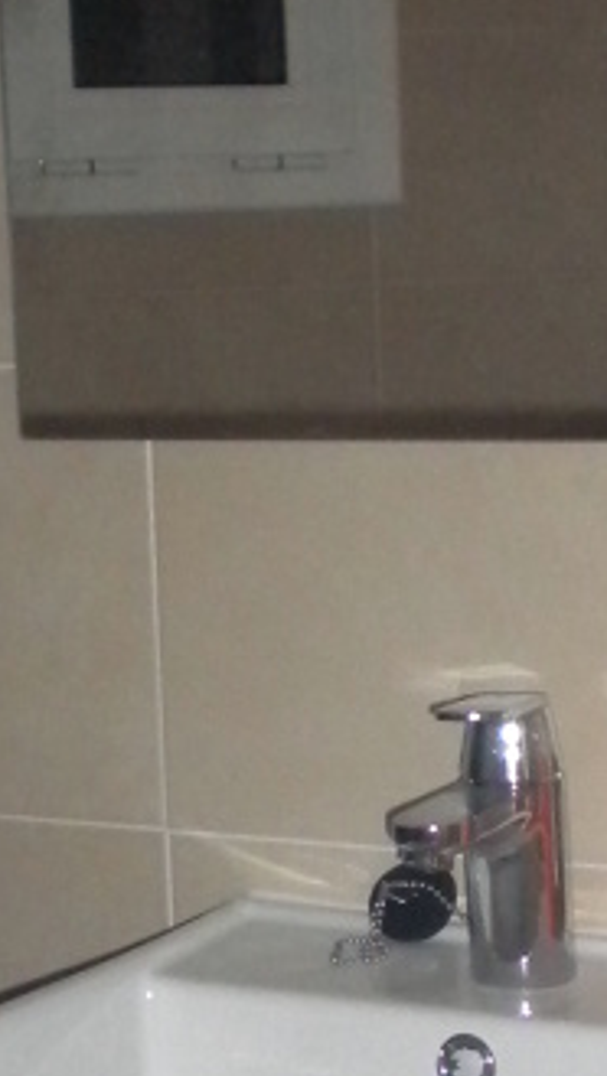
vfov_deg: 20.4
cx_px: 228
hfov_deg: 11.7
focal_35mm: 104
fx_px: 2971
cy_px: 766
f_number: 3.1
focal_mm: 6.3
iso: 400
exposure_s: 1/30
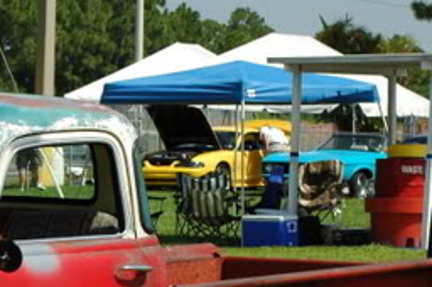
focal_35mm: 263
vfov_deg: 5.2
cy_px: 235
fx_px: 3152
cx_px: -68
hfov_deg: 7.8
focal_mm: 70
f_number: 9
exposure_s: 1/320
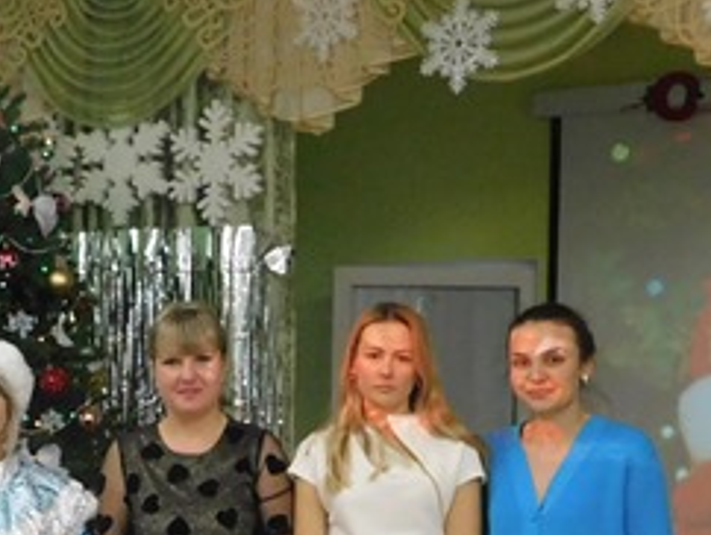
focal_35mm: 99
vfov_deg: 14.7
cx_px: -62
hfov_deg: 19.1
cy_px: 544
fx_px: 2035
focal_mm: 5.3
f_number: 3.2
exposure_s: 1/30
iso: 360
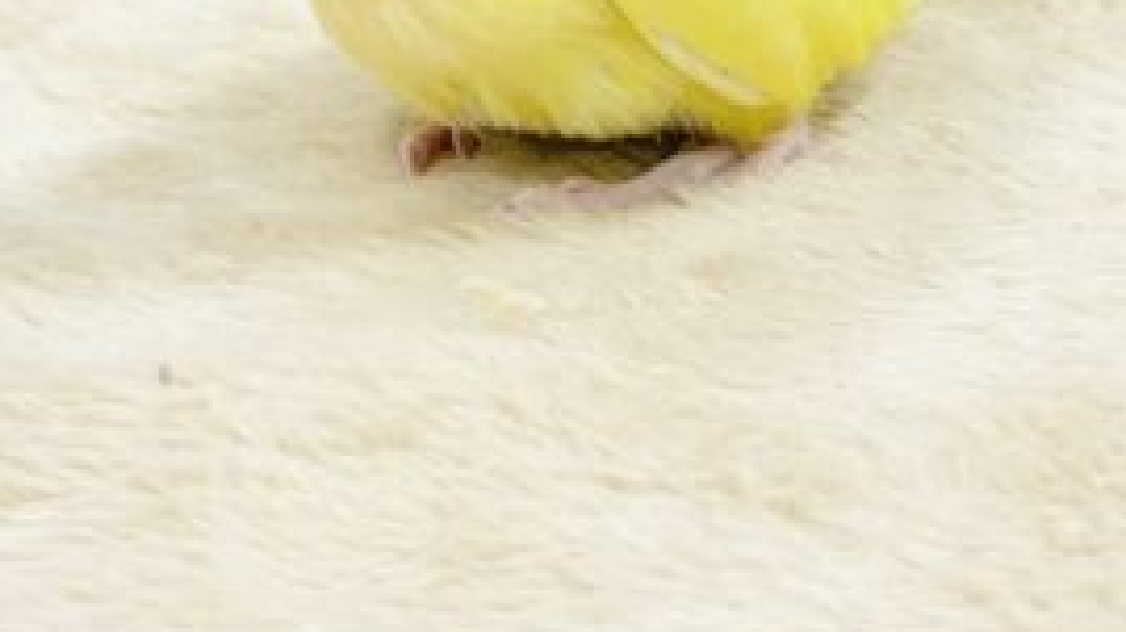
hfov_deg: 15.9
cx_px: 527
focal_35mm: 135
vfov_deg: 8.8
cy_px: -180
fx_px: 4029
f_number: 2
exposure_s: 1/99
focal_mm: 6
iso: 64
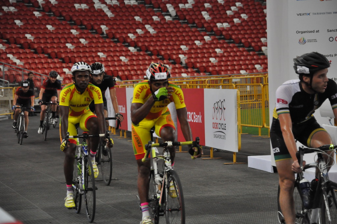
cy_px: 112
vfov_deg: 9.3
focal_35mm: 147
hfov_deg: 14.0
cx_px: 168
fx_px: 1374
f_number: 5.6
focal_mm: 98
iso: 2500
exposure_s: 1/640
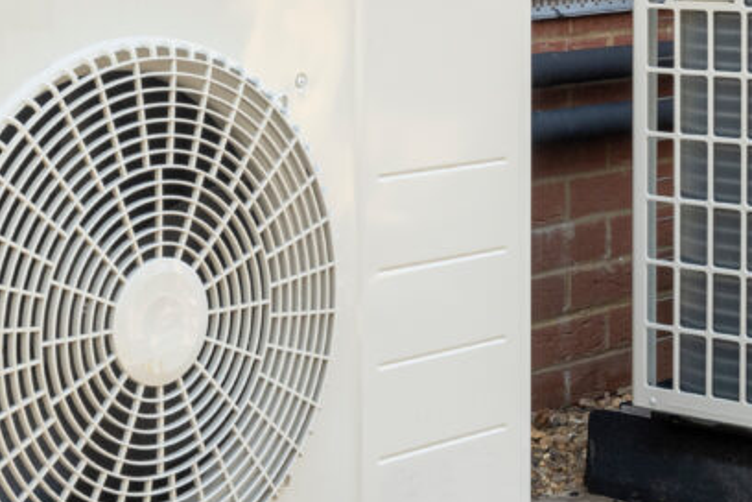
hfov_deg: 19.7
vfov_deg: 13.2
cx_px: 354
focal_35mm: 104
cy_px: 270
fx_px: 2165
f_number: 8
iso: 400
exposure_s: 1/60
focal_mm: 27.5
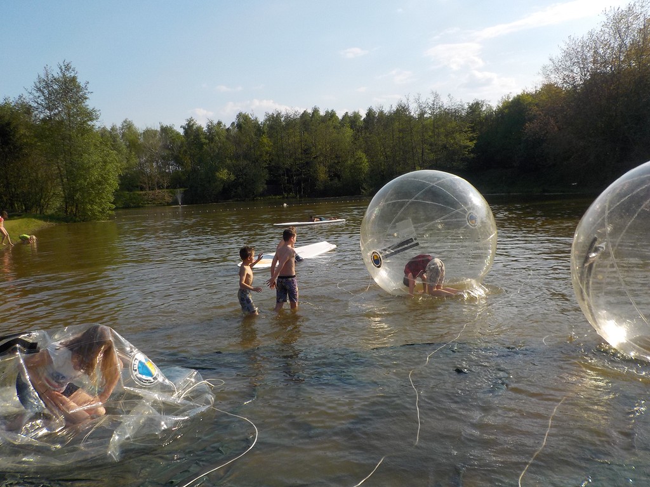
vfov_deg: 46.8
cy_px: 244
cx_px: 325
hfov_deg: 60.0
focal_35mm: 30
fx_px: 563
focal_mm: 4.1
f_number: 3.3
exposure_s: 1/1250
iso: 125
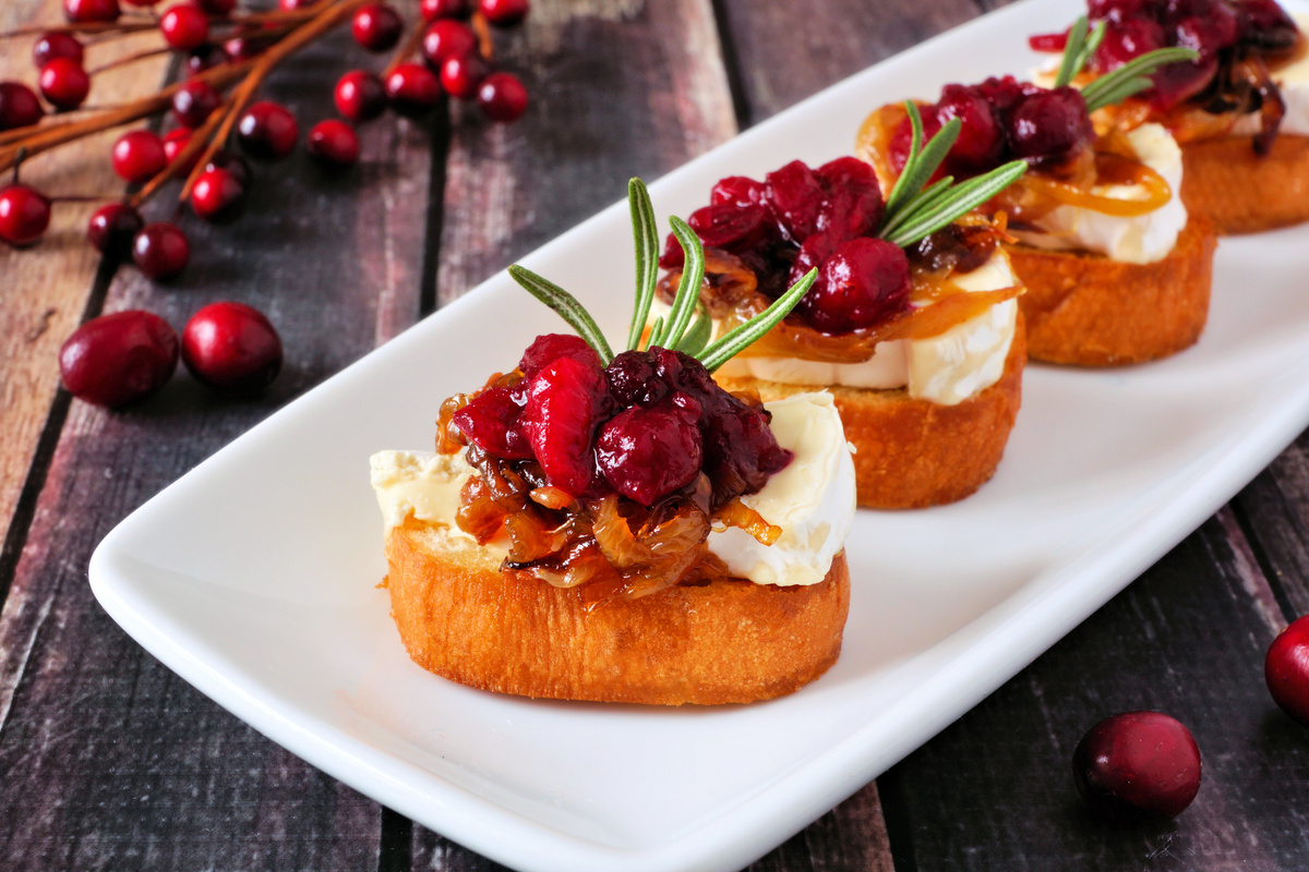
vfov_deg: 20.2
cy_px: 436
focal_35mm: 68
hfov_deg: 29.9
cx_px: 654
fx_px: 2454
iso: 100
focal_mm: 45
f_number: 13
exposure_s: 1.3
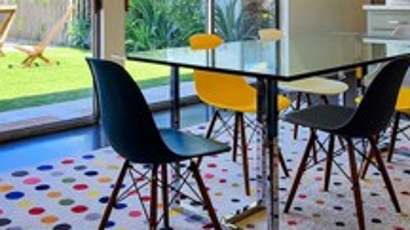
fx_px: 456
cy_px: -2
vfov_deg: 26.7
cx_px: 171
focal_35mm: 42
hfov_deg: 48.2
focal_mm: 2.2
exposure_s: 1/238
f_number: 2.2
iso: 50
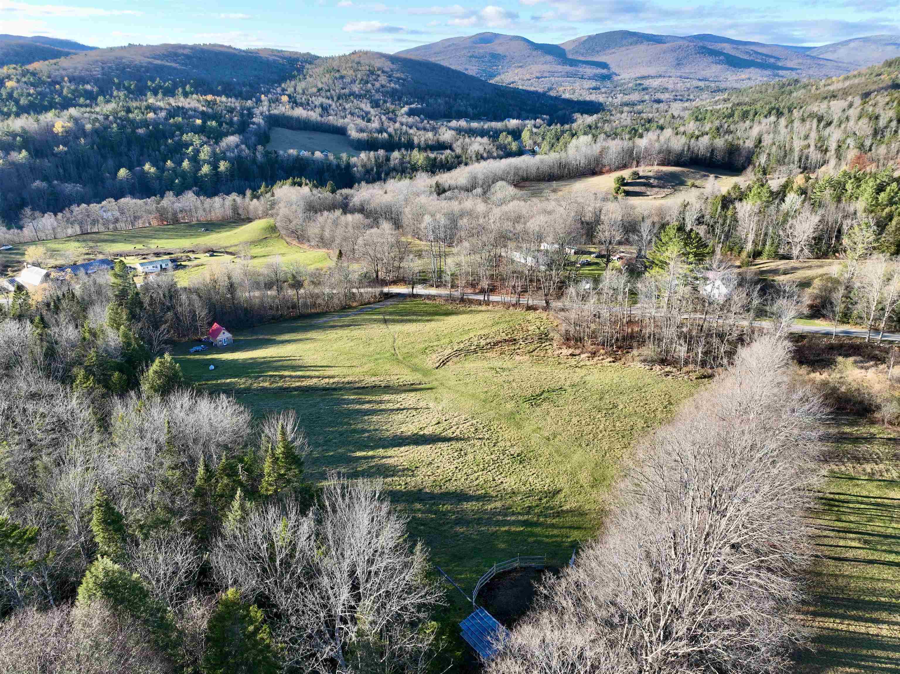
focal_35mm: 24
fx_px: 624
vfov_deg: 56.8
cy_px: 337
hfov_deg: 71.6
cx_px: 450
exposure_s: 1/800
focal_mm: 12.29
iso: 230
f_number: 2.8
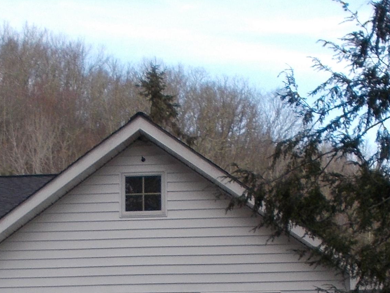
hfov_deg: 18.7
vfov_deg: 13.8
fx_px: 1183
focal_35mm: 105
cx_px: 144
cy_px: 320
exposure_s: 1/160
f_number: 3.2
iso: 80
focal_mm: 4.6
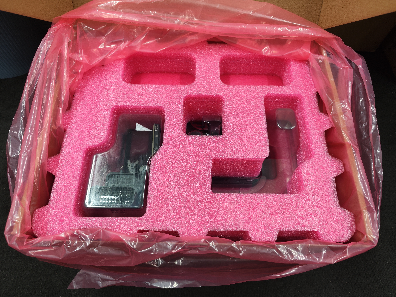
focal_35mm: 24
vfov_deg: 56.8
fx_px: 275
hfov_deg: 71.6
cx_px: 198
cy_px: 148
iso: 359
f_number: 1.9
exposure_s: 1/100
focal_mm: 6.92
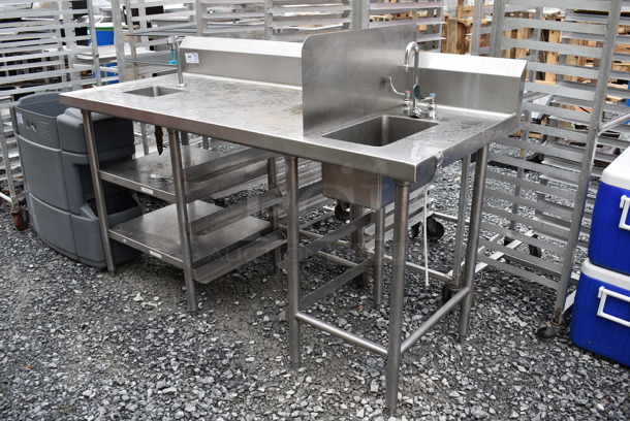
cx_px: 315
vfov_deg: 40.1
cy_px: 210
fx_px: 578
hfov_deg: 57.2
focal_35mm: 33
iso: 200
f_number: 5.6
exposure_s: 1/250
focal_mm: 22
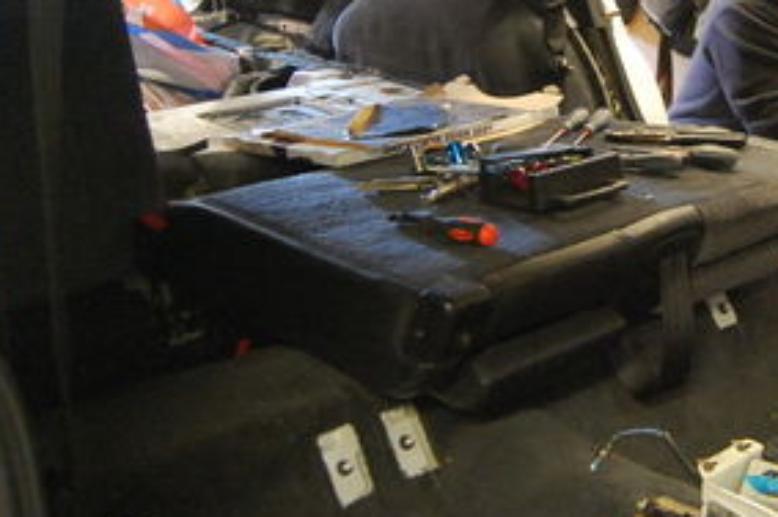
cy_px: 124
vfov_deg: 22.0
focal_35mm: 61
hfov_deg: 32.3
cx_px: 591
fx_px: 1317
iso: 1600
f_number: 3.5
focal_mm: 18
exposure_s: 1/8
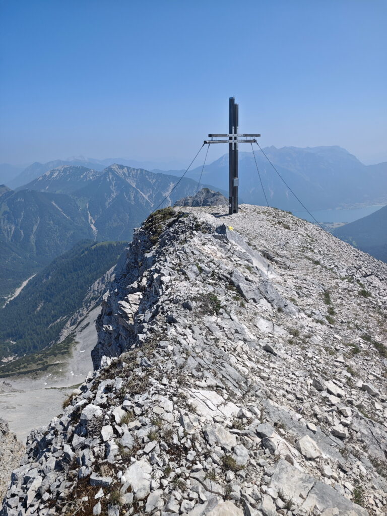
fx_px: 343
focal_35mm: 23
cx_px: 194
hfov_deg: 58.9
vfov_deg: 73.9
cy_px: 258
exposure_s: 1/1800
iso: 50
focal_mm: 8.72
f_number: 2
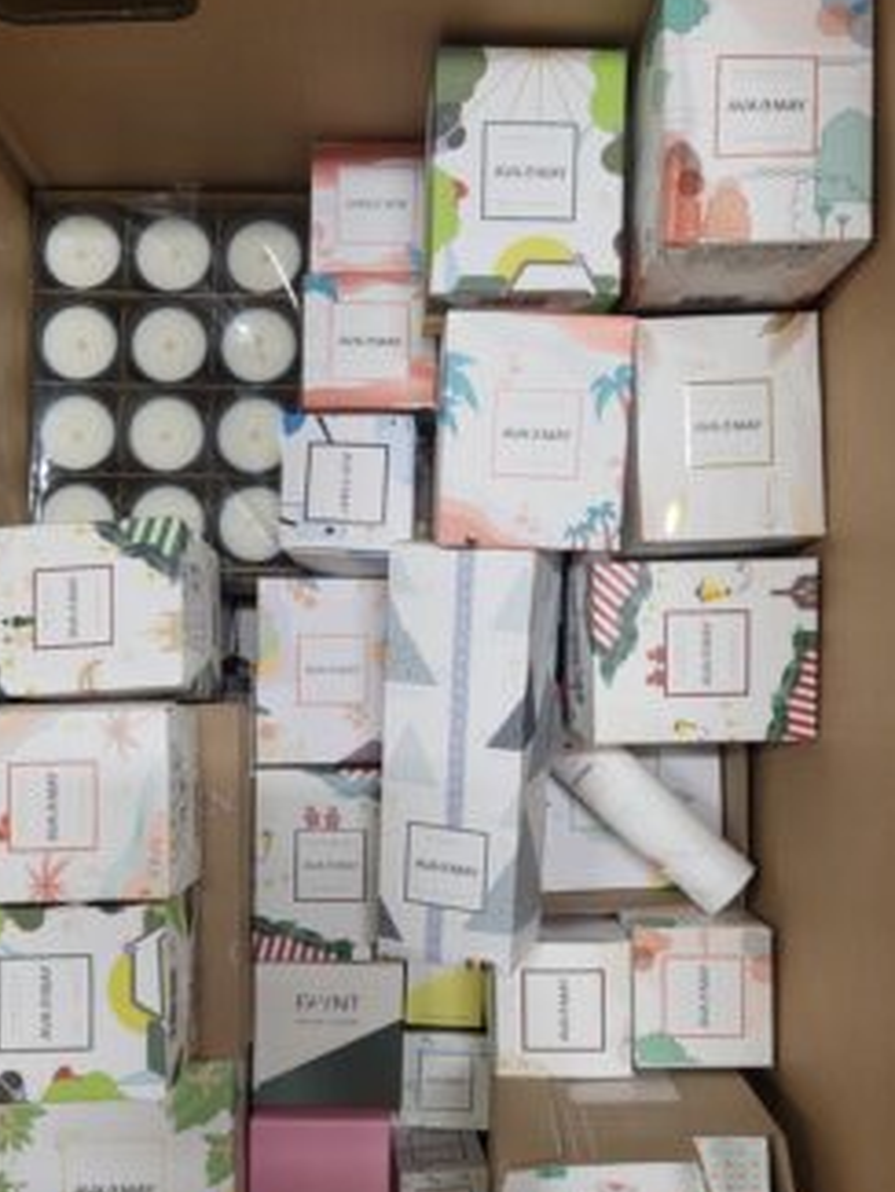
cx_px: 374
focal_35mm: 32
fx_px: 1102
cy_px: 690
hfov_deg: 44.0
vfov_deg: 56.5
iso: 200
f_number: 1.8
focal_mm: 5.4
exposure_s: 1/100
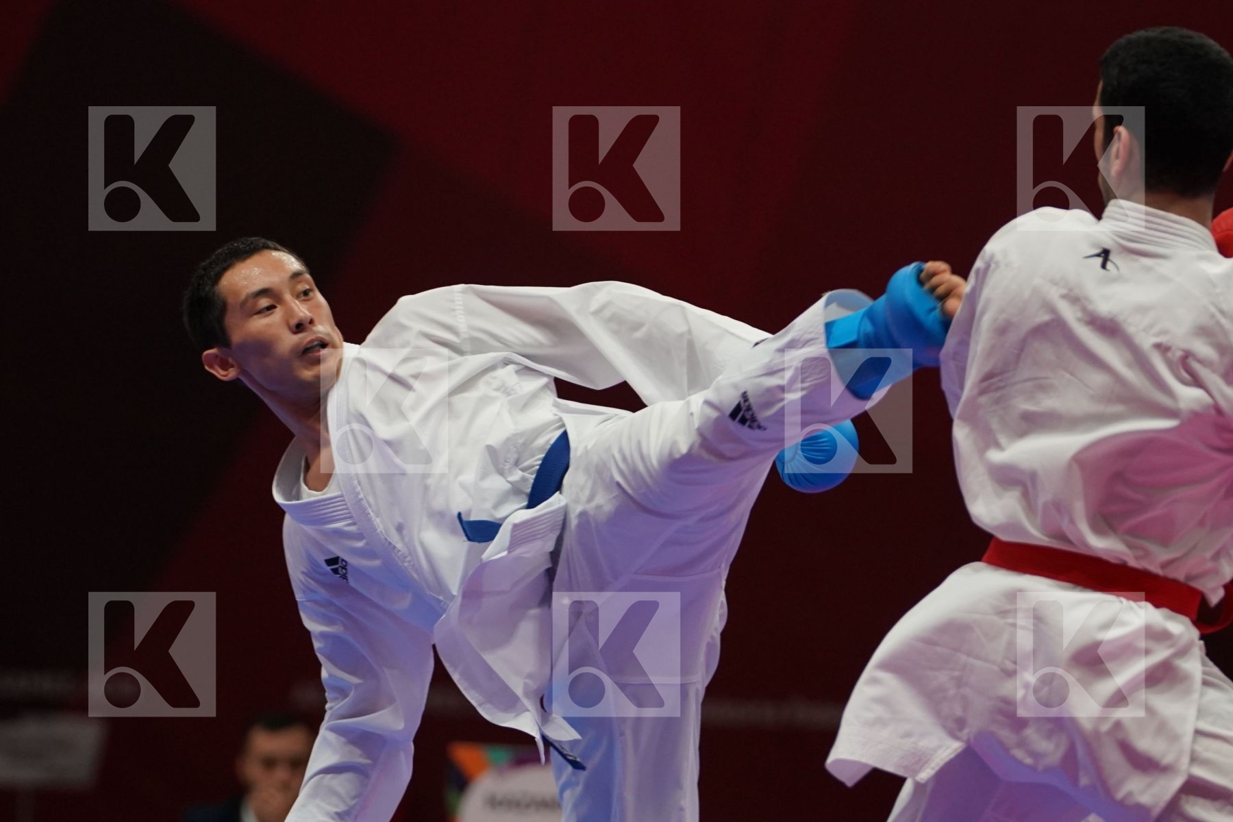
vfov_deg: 4.3
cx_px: 616
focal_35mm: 319
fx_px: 10925
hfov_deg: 6.5
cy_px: 411
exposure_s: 1/1000
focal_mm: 213
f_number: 4
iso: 2000
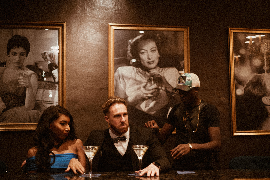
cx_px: 135
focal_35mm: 50
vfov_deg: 27.0
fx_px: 375
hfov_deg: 39.6
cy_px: 90
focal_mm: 50
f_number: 2
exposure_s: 1/125
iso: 250
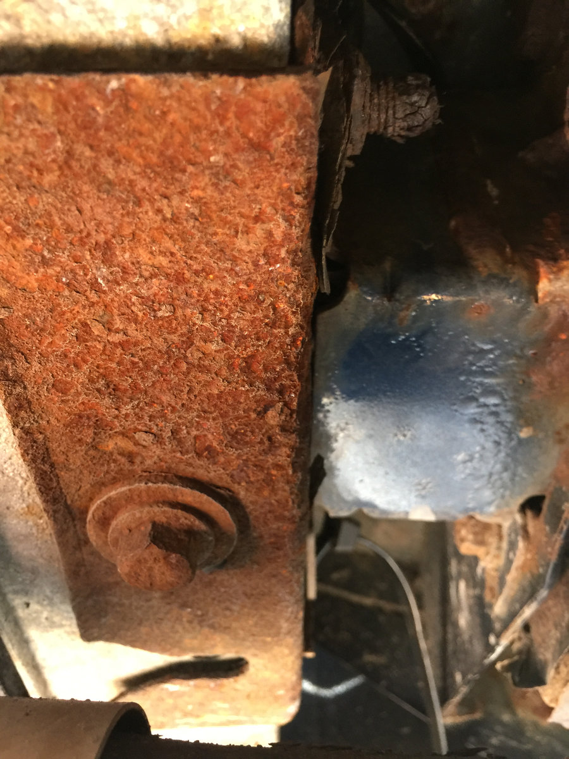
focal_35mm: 29
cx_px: 284
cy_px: 380
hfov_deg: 48.2
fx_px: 636
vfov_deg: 61.7
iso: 100
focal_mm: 4.15
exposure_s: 1/15
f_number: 2.2
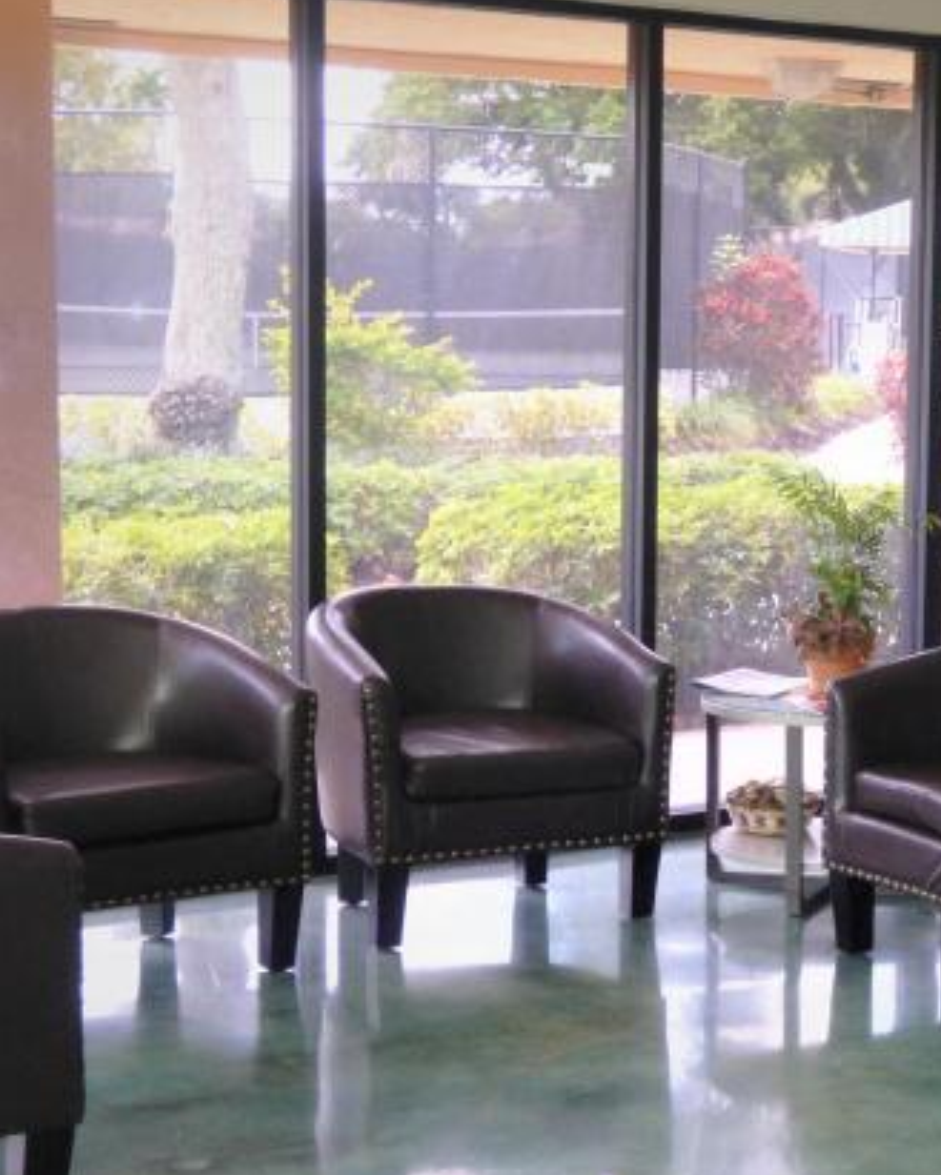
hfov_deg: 20.8
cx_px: 726
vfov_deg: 26.1
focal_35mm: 73
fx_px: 2540
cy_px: 620
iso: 400
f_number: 3.8
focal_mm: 8.24
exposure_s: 1/60
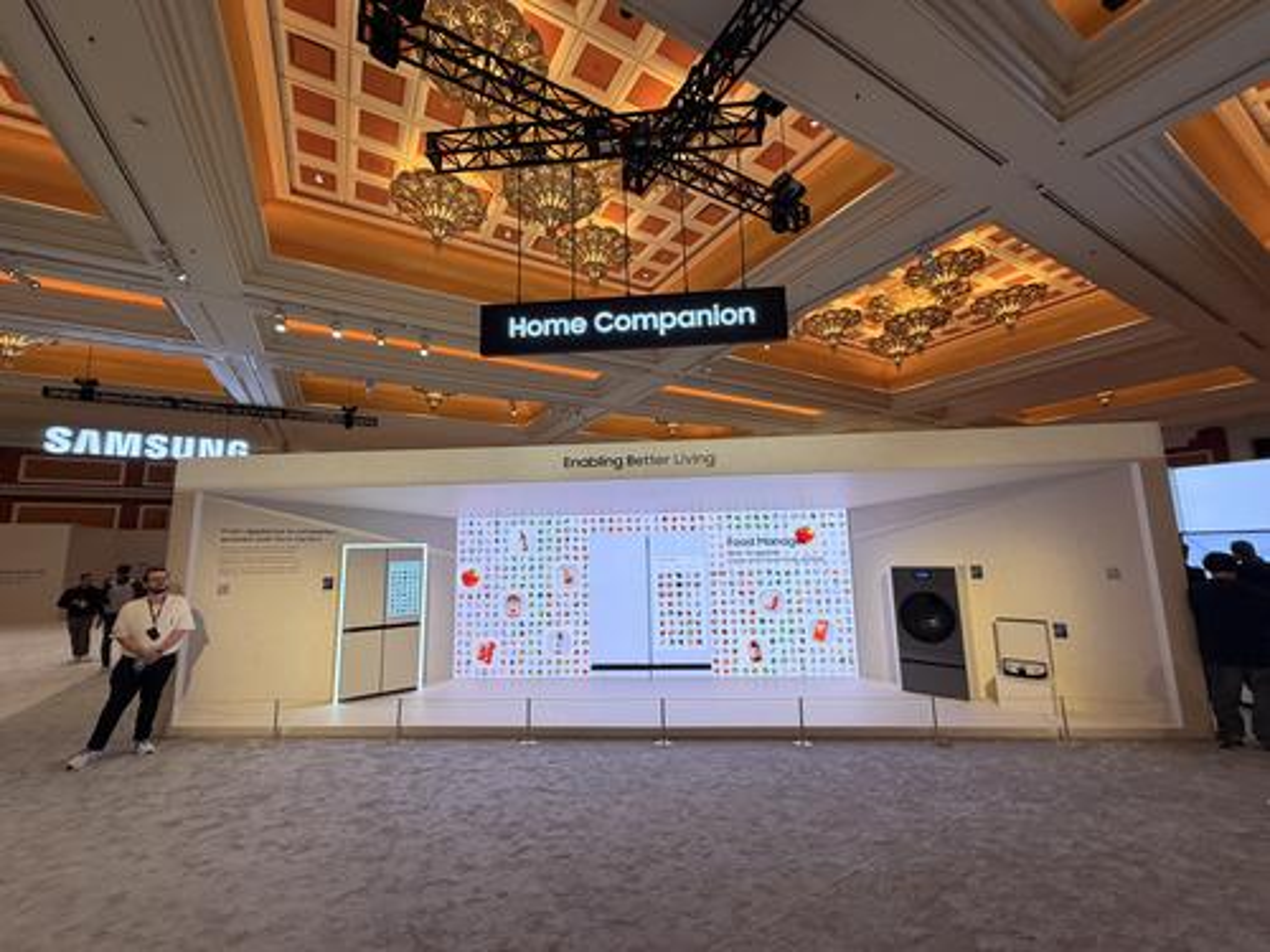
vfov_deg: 85.7
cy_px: 476
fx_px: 514
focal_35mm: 14
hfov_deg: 102.1
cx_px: 635
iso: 125
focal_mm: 2.22
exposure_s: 1/121
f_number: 2.2
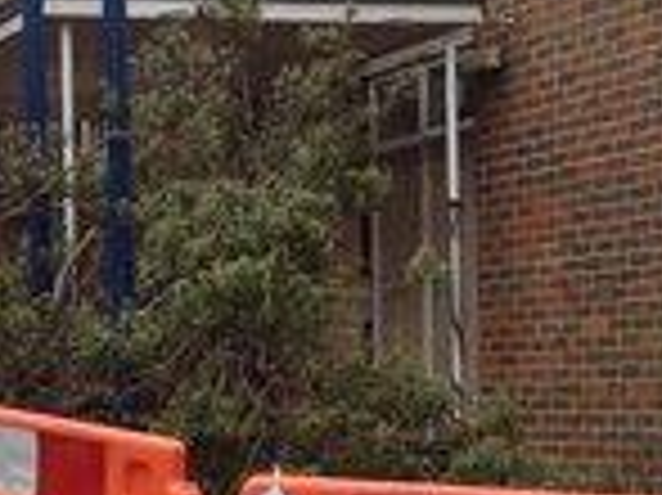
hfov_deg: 13.7
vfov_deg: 10.3
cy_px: 364
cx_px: 117
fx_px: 2733
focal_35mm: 143
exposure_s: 1/476
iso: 50
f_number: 2.4
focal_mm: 4.28
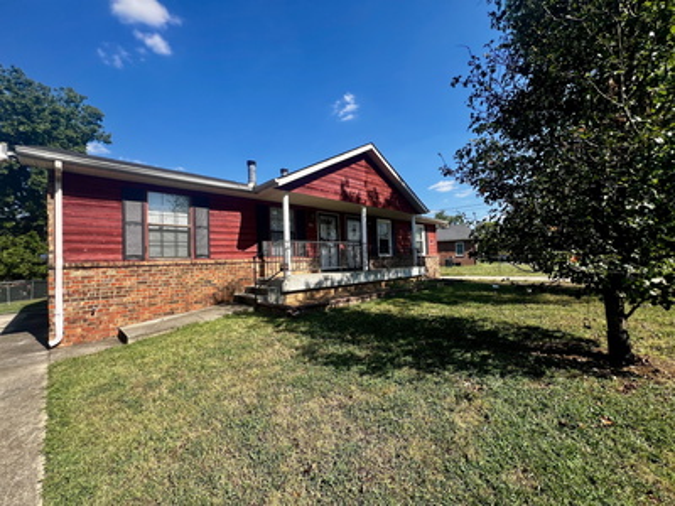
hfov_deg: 106.2
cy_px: 253
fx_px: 253
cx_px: 338
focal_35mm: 13
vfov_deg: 89.9
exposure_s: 1/960
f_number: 1.8
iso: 32
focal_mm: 1.57
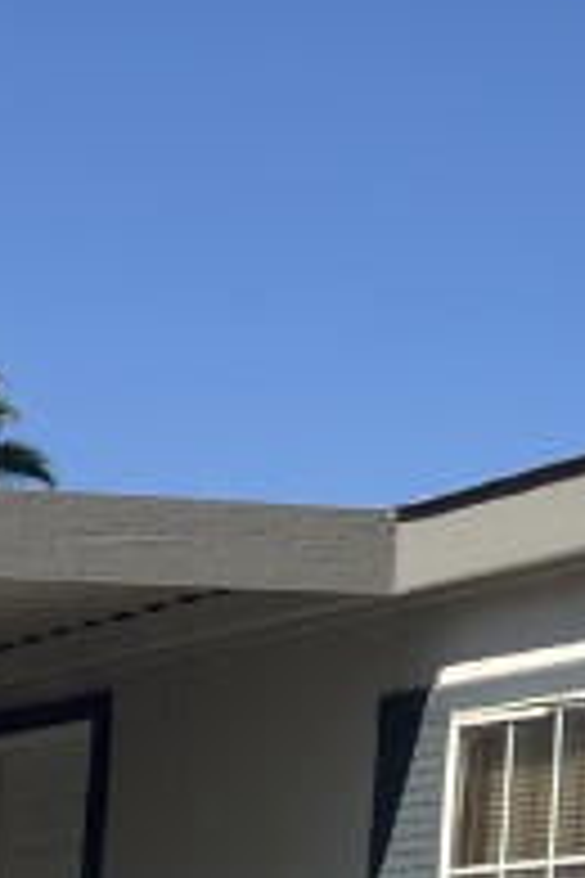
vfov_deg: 13.3
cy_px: 792
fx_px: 3729
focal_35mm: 153
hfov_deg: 8.5
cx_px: 1130
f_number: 1.8
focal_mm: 3.99
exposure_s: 1/3040
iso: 32
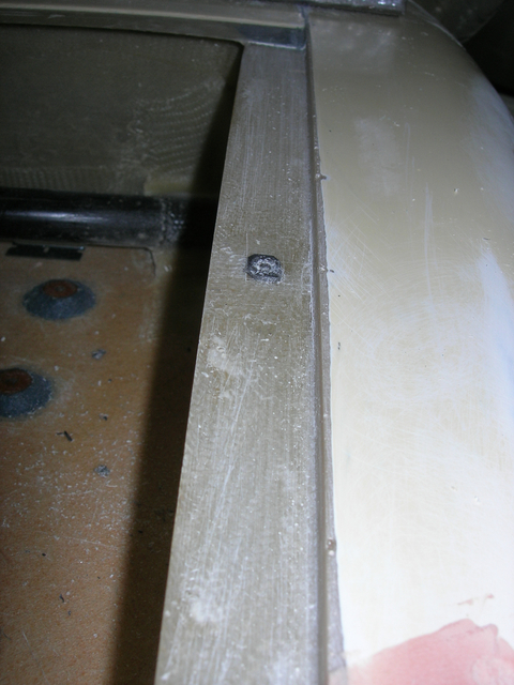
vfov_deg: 49.0
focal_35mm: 38
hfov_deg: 37.7
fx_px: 752
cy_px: 342
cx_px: 257
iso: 64
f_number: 4.8
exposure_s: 1/60.1
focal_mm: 7.8
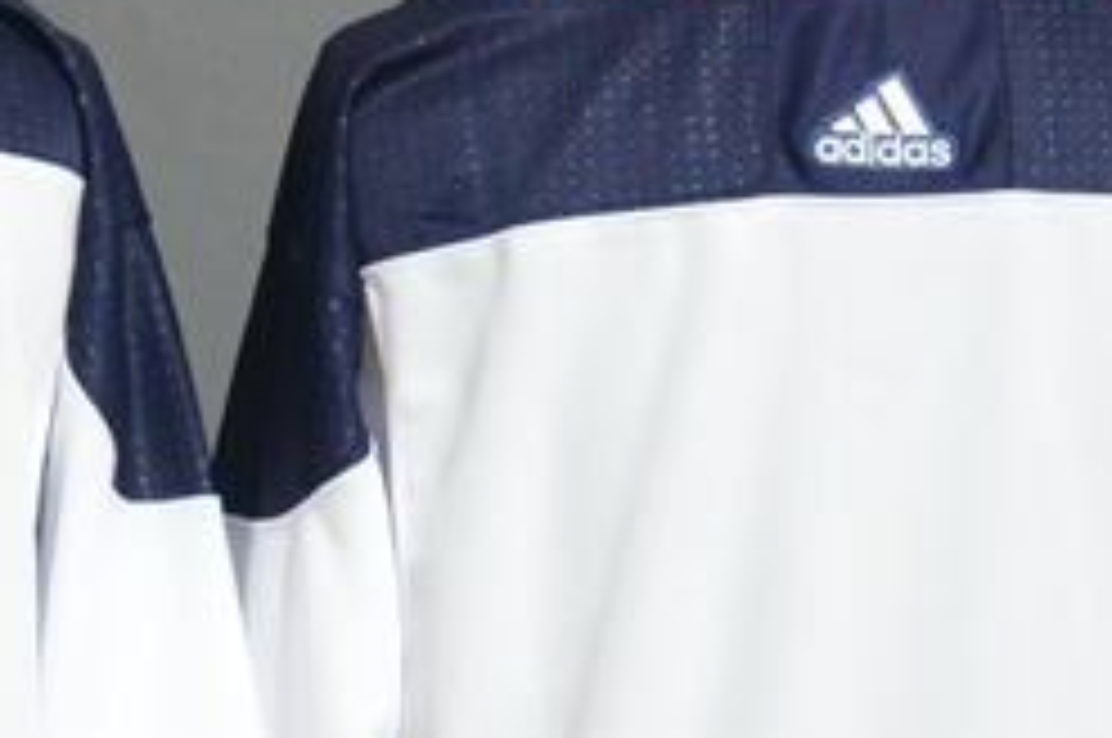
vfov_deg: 7.0
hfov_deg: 10.6
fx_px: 5985
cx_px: 203
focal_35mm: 194
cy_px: 698
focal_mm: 40
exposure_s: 1/15
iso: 4000
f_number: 4.5
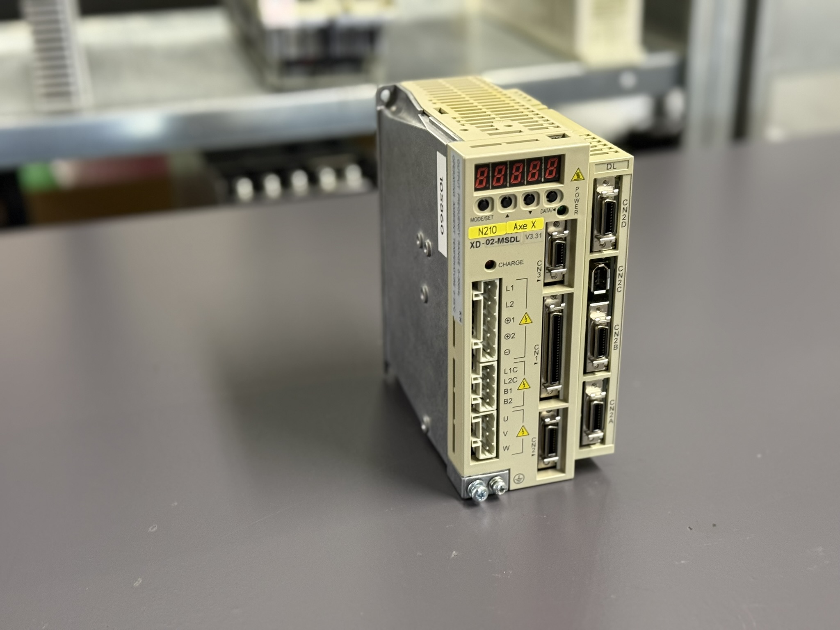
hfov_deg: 39.7
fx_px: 1165
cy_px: 315
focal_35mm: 48
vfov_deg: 30.3
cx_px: 420
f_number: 1.78
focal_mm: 6.76
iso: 250
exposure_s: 1/33
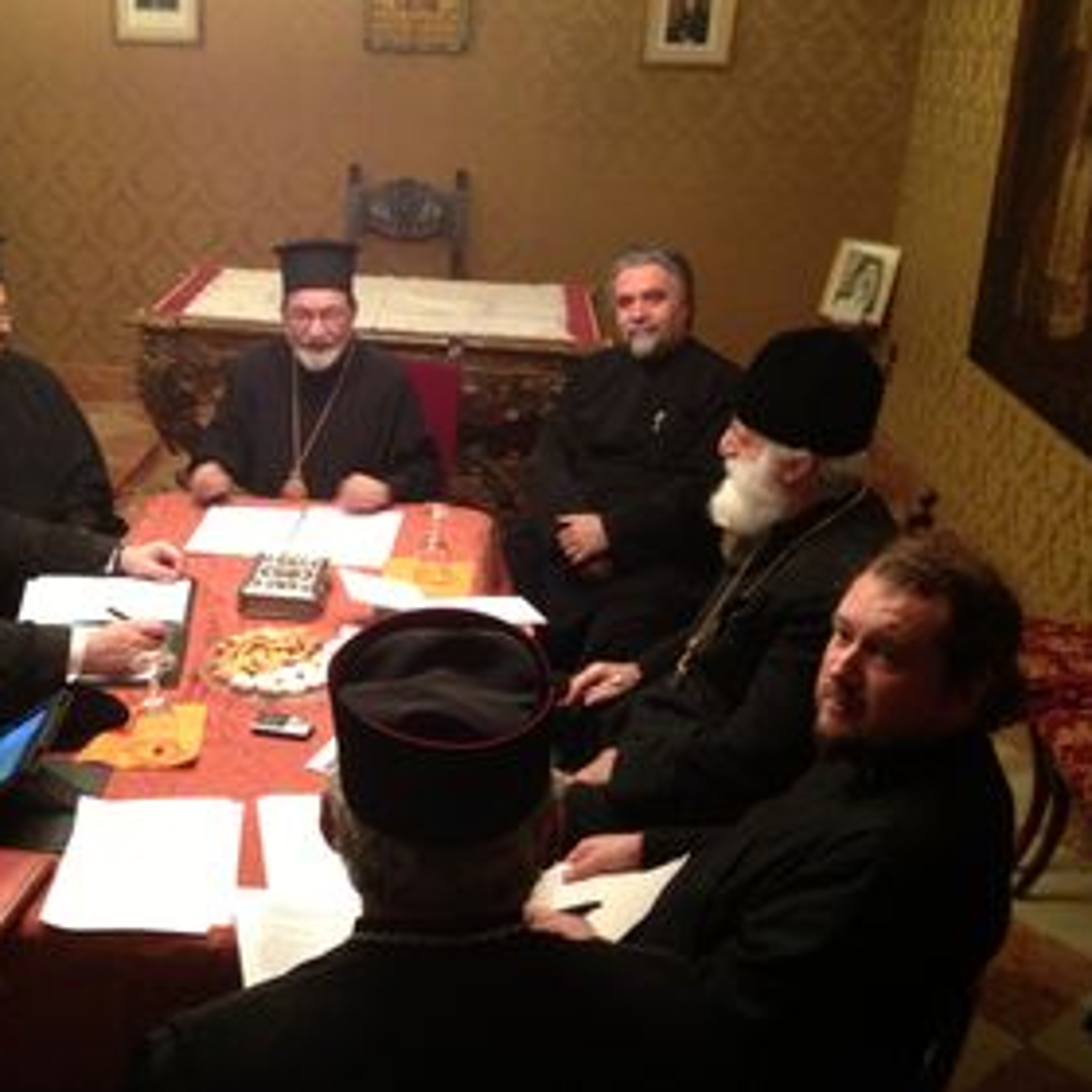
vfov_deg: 40.0
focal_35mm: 42
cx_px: 386
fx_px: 1499
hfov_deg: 39.7
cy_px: 544
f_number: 2.4
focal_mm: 4.28
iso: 400
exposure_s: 1/20
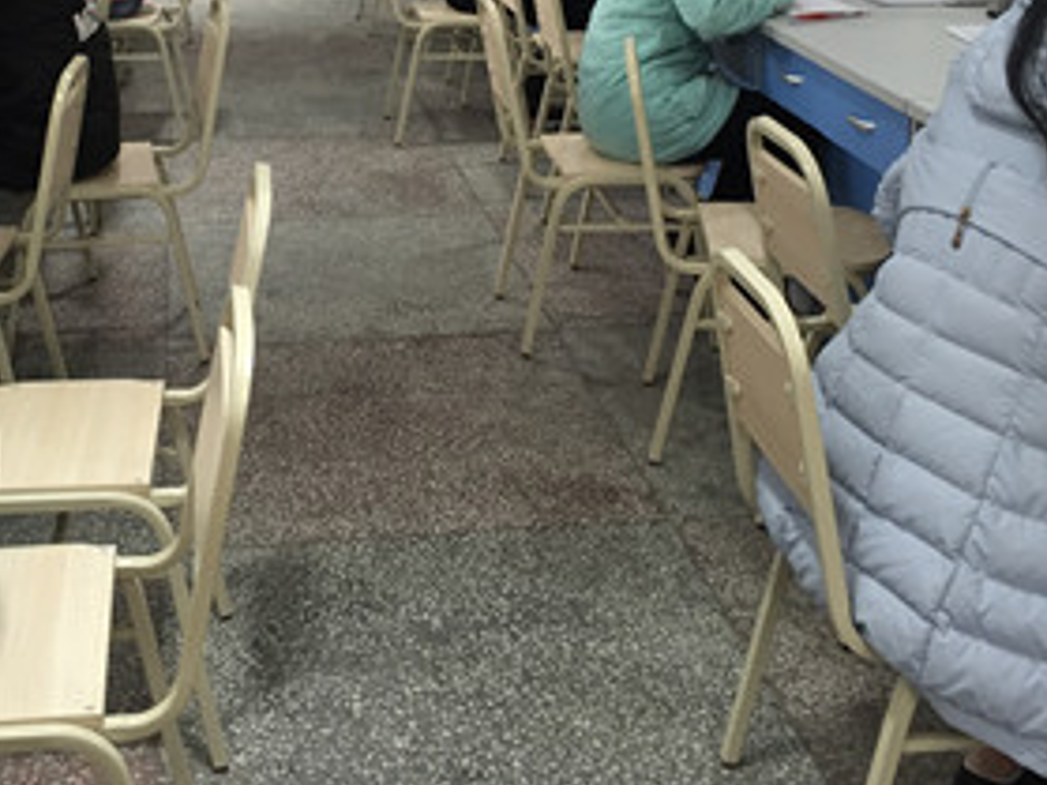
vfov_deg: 27.3
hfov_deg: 36.5
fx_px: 1572
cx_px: 368
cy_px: 130
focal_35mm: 52
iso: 80
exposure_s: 1/30
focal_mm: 4.15
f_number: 2.2
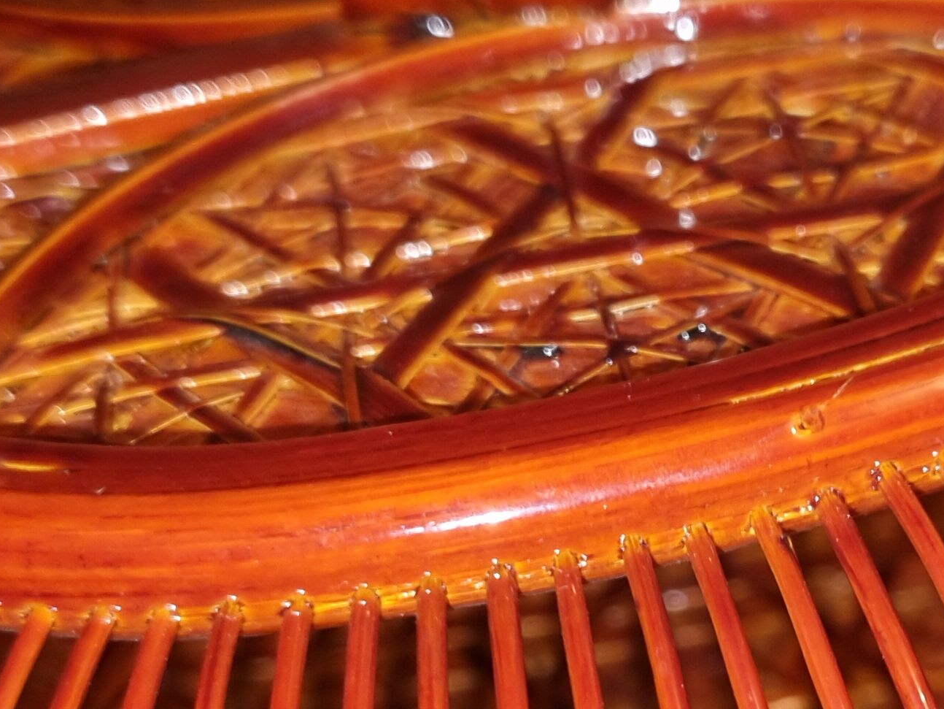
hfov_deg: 23.8
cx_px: 717
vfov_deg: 17.9
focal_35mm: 81
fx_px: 2209
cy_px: 645
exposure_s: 1/50
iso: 200
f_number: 1.8
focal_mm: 5.4
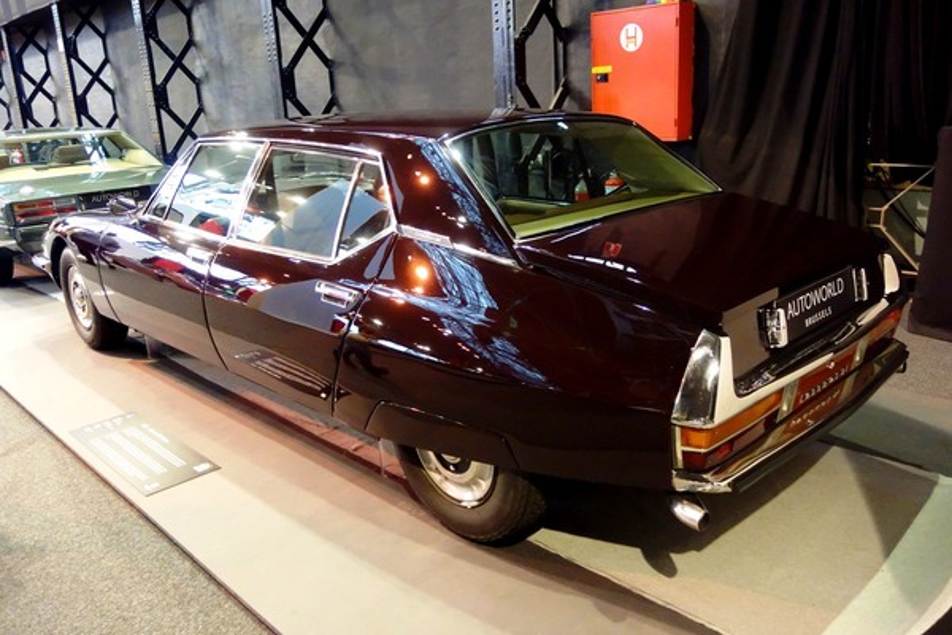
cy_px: 318
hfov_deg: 65.5
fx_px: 740
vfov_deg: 46.4
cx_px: 476
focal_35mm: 28
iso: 2000
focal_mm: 10.4
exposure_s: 1/125
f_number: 1.8
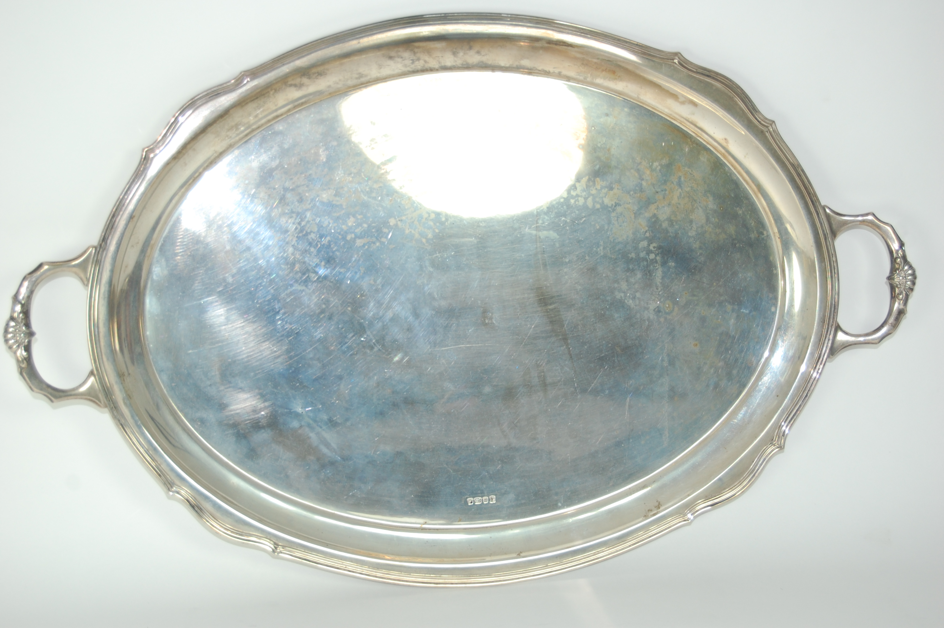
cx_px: 472
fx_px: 1768
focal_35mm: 68
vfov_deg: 20.1
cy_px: 314
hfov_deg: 29.9
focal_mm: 45
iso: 400
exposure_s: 1/100
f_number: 5.3
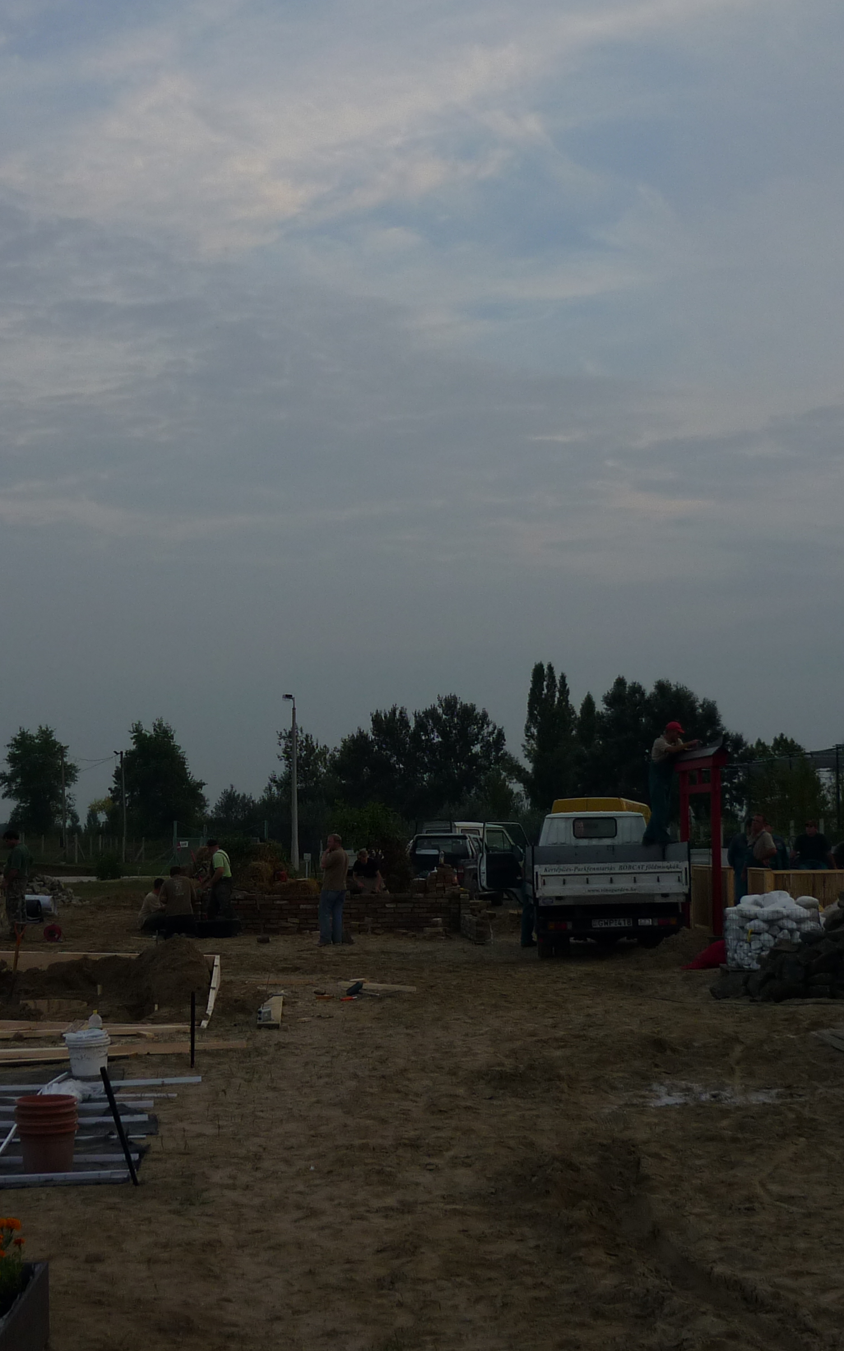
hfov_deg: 23.1
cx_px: 346
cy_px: 682
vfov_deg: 36.3
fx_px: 2061
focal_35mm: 56
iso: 80
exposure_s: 1/250
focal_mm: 6.4
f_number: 3
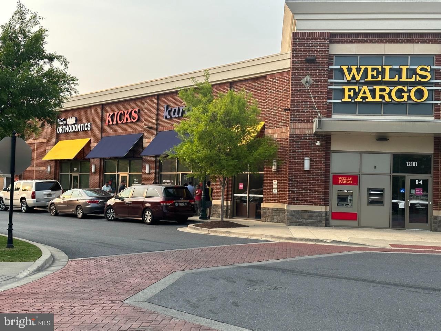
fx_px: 612
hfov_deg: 39.7
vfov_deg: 30.3
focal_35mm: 48
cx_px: 220
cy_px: 166
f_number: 1.78
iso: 64
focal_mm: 6.86
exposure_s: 1/756
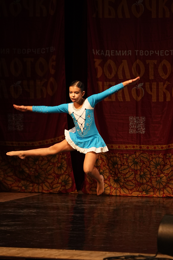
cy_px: 130
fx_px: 1730
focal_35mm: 240
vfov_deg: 8.6
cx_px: 86
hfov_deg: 5.7
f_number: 2.8
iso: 1600
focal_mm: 160
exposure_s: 1/400
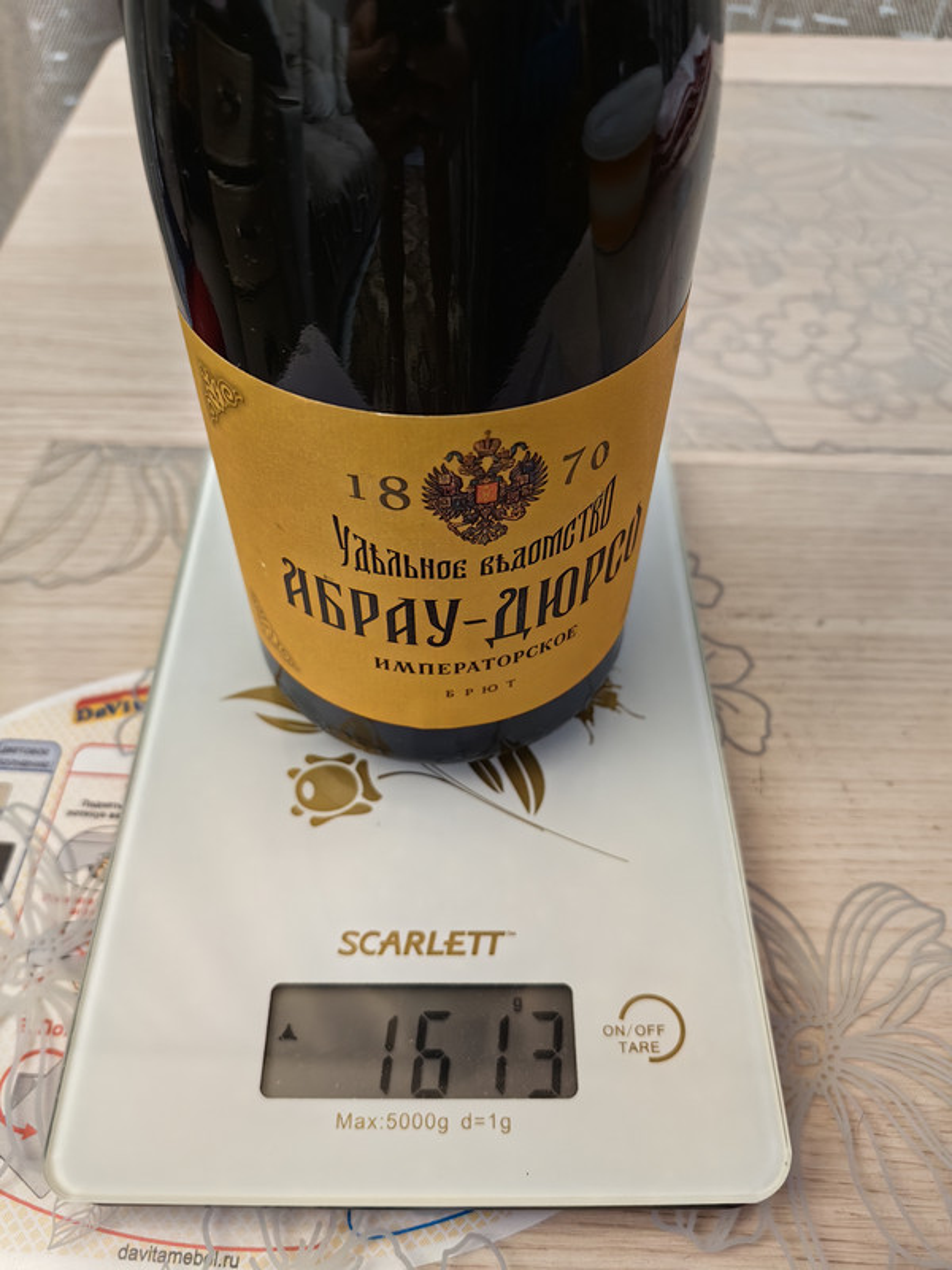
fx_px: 990
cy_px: 635
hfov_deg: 51.4
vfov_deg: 65.3
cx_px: 476
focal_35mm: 27
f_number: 2
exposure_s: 1/33.3
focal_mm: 6.35
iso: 400
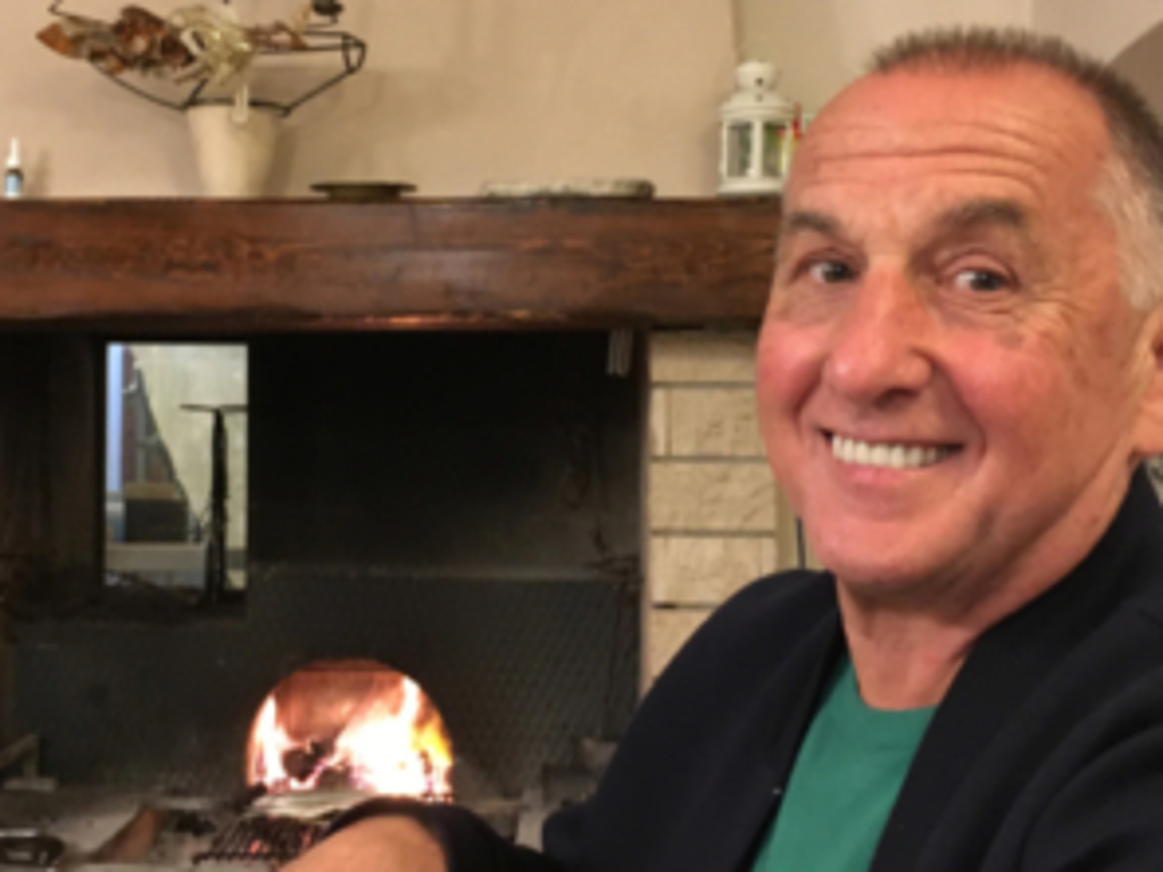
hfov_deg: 38.8
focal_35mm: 49
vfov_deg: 29.7
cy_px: 399
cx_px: 507
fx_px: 1646
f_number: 2.2
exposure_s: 1/17
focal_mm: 4.15
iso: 400
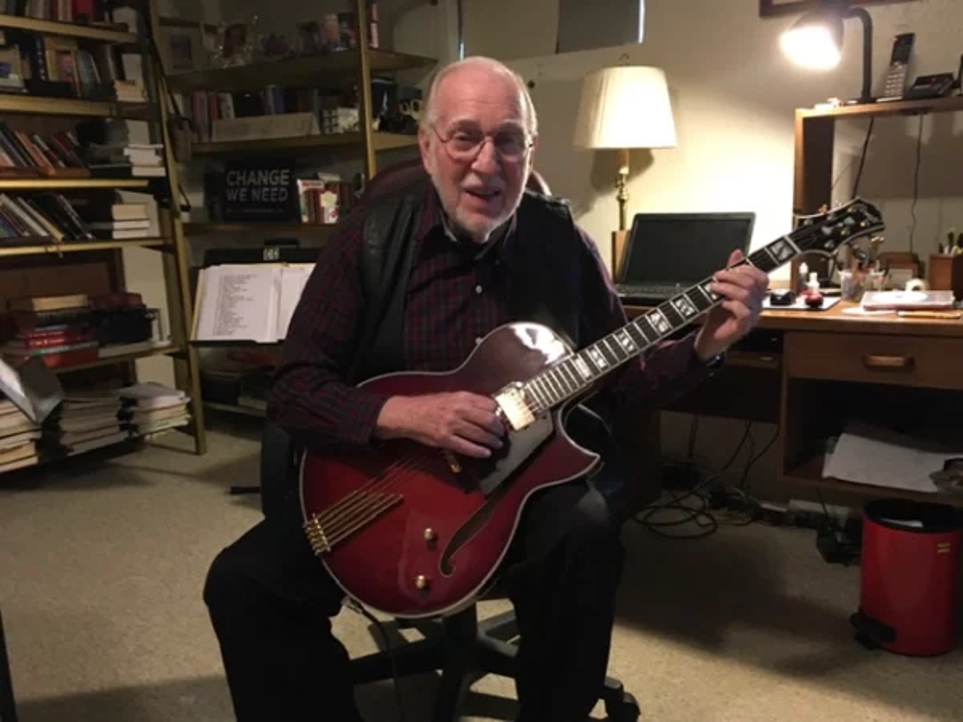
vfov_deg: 48.2
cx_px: 482
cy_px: 361
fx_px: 807
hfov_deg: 61.7
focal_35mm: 29
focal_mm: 4.15
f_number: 2.2
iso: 400
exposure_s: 1/15
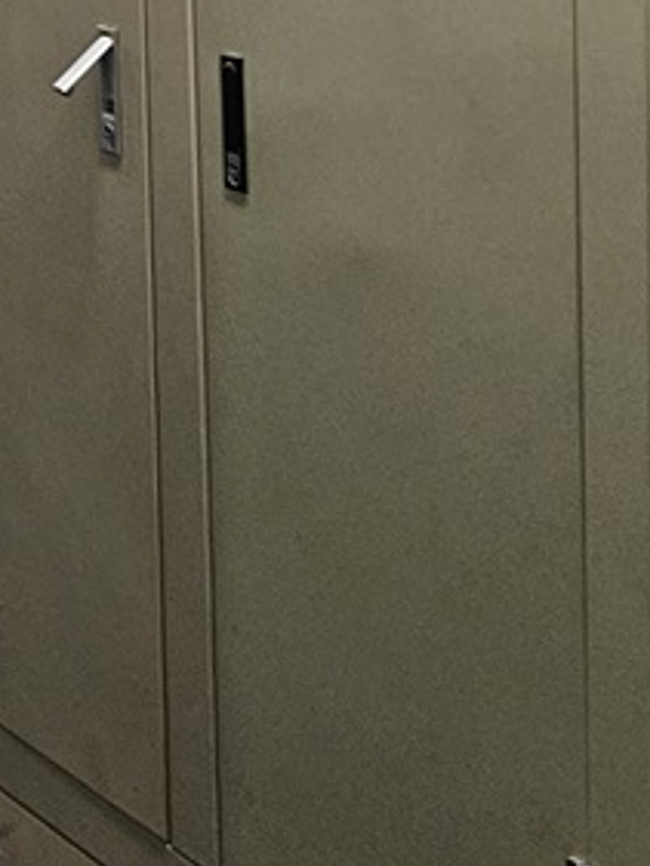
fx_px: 2252
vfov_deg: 20.1
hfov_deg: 16.1
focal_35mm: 90
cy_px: -240
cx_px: -20
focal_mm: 6.3
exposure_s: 1/100
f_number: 1.7
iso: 320
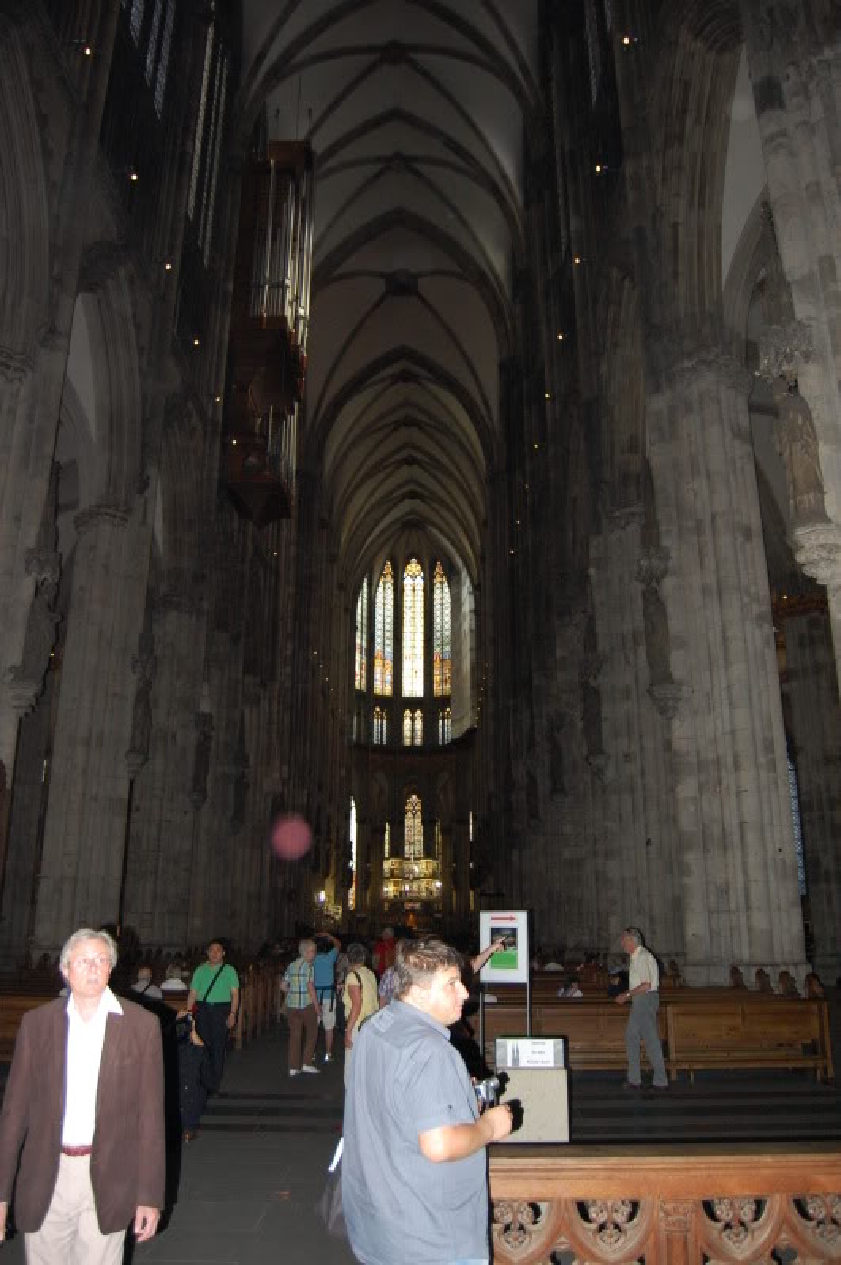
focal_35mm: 27
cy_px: 632
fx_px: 948
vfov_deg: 67.4
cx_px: 420
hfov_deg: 47.8
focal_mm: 18
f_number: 3.5
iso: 800
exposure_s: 1/60
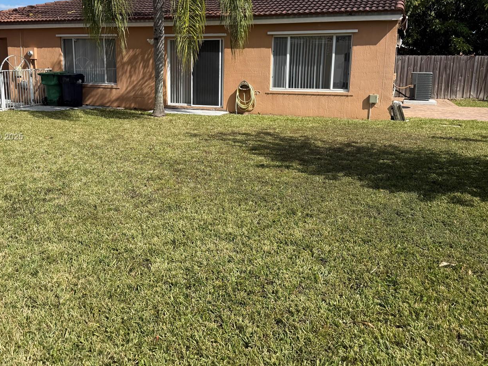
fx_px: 437
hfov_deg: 58.2
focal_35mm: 31
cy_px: 137
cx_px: 212
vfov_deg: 45.1
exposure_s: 1/5319
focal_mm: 6.76
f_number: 1.78
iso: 80
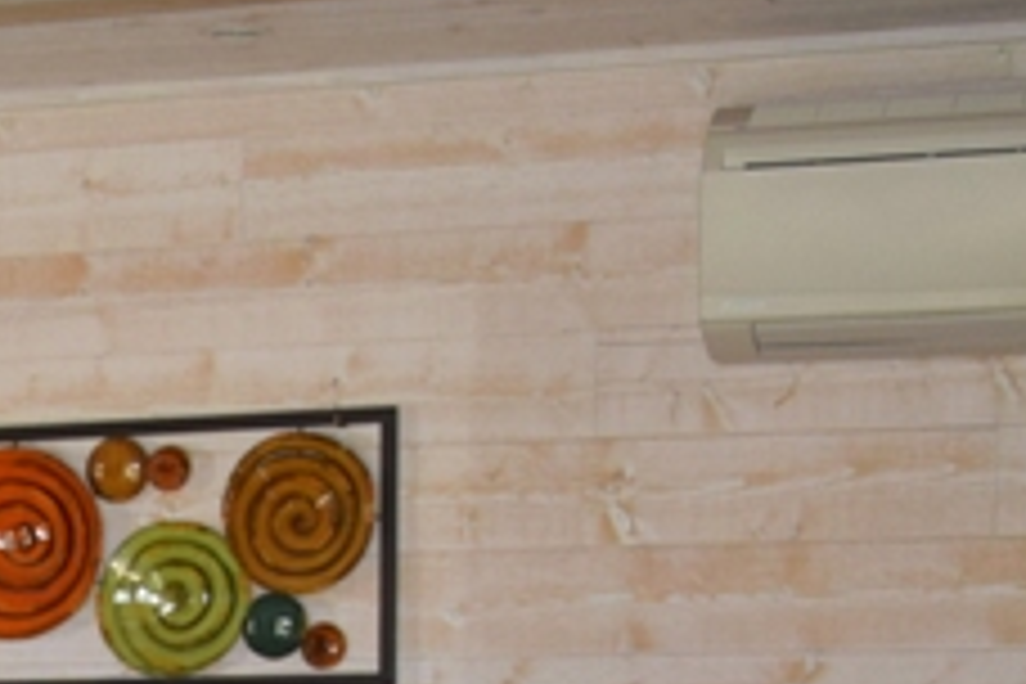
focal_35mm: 138
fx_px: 3938
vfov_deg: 9.3
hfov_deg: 13.7
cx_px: -634
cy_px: 1393
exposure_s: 1/100
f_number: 5
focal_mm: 21
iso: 800
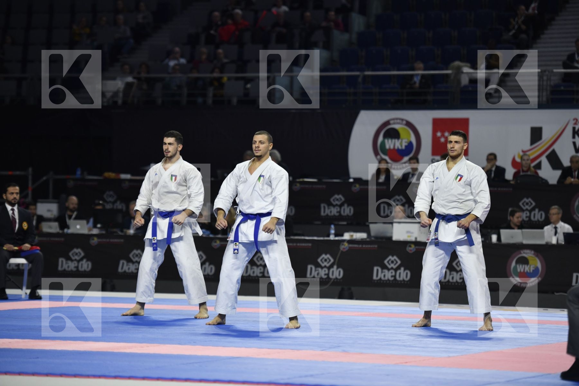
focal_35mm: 135
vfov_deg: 10.2
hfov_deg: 15.2
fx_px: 2171
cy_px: 193
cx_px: 290
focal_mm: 135
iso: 800
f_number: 2.8
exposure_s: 1/800
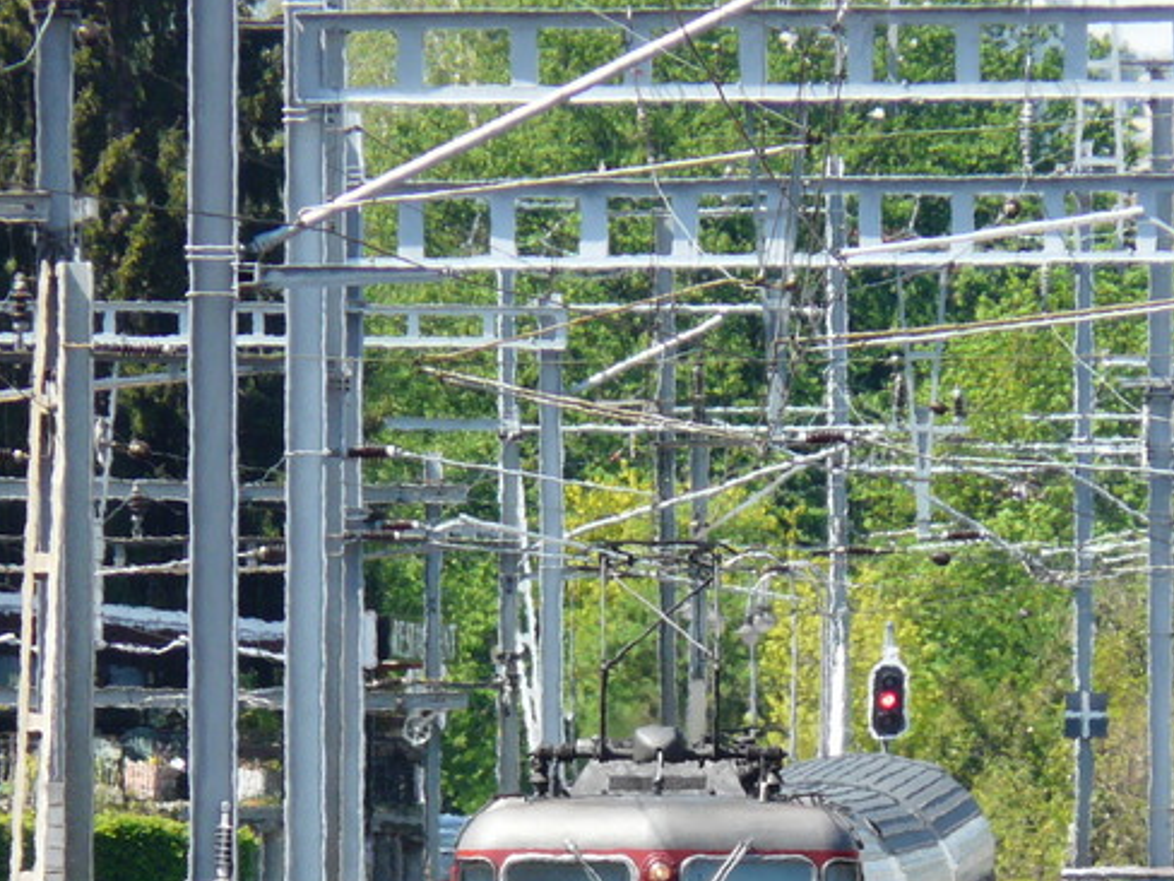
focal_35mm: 1033
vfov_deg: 1.4
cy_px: 869
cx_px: 623
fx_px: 35034
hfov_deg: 1.9
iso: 100
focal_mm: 82.8
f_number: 5.6
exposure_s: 1/200
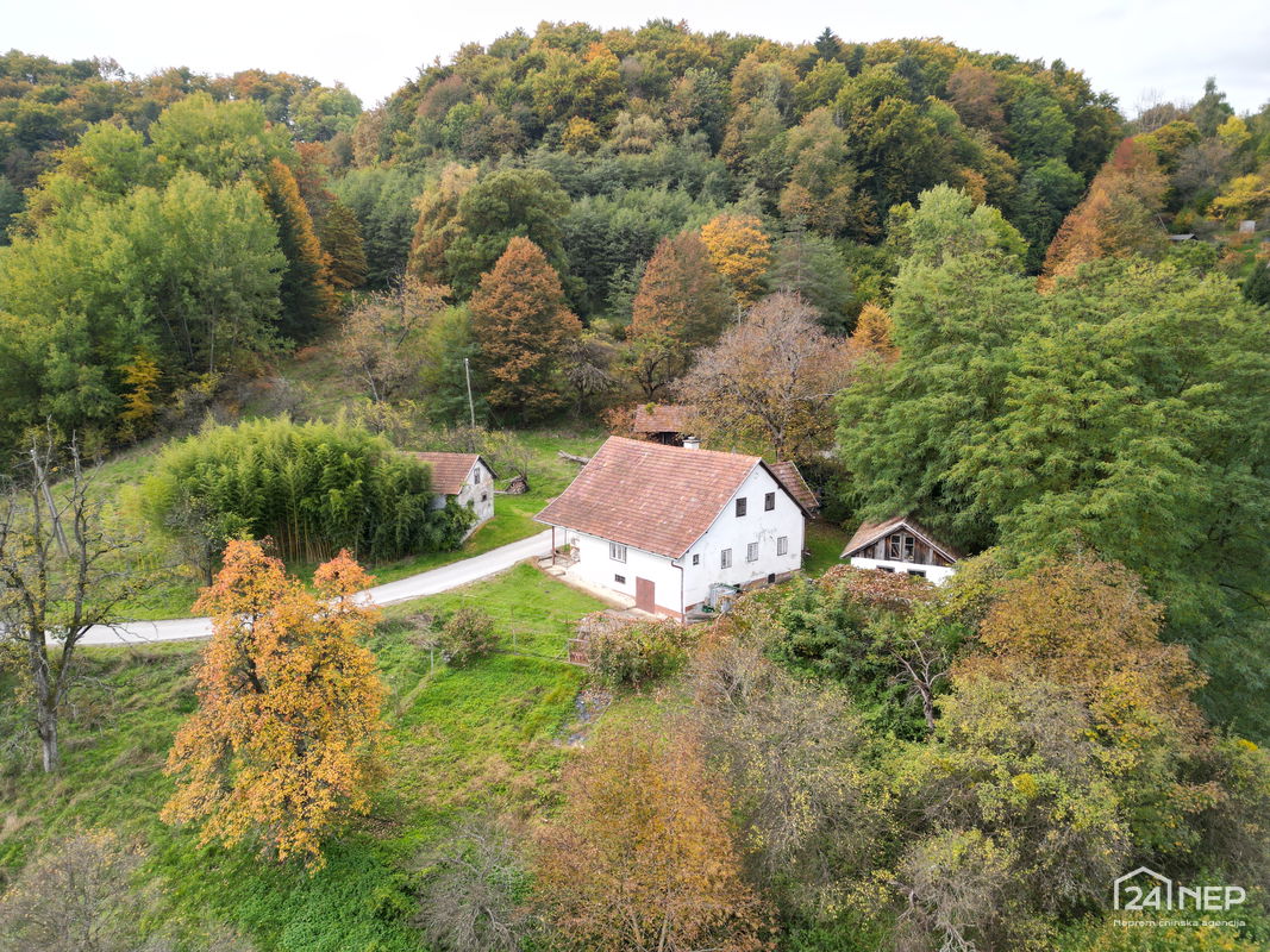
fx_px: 880
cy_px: 476
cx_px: 635
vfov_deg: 56.8
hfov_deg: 71.6
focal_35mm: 24
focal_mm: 6.72
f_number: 1.7
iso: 130
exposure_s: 1/100
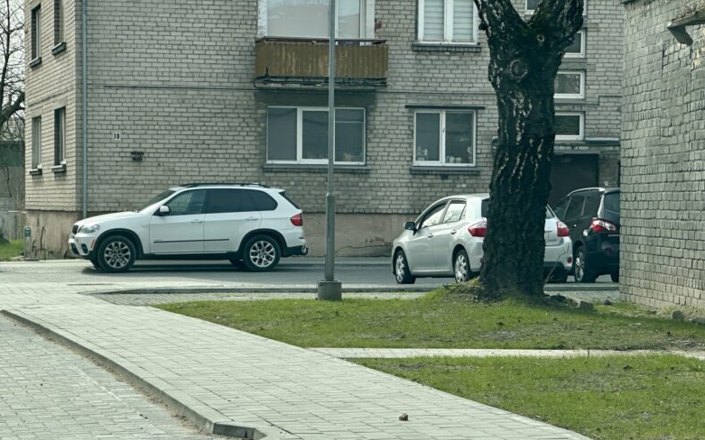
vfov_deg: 12.2
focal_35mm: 107
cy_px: 316
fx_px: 2056
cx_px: 272
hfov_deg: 19.4
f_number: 2.8
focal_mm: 9
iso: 32
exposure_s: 1/399
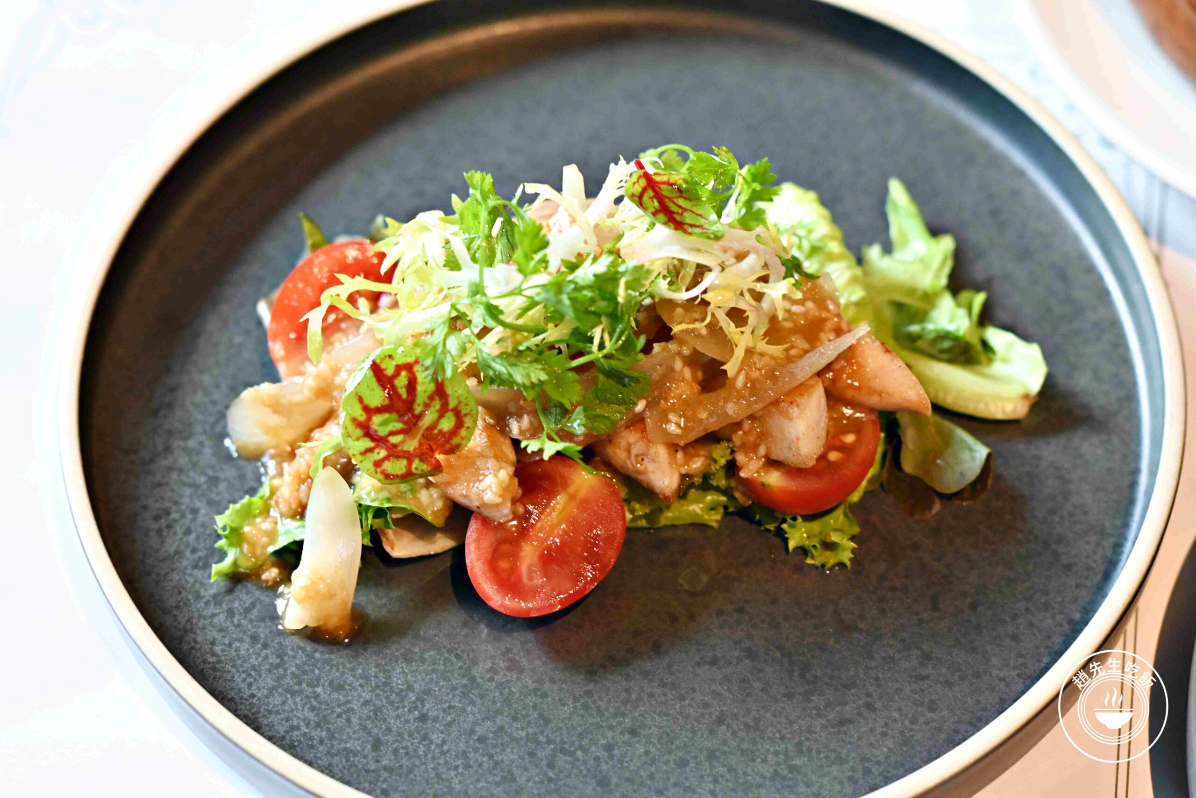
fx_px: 2492
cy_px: 399
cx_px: 598
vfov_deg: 18.2
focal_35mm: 75
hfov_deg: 27.0
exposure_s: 1/160
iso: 800
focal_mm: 50
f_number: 3.2
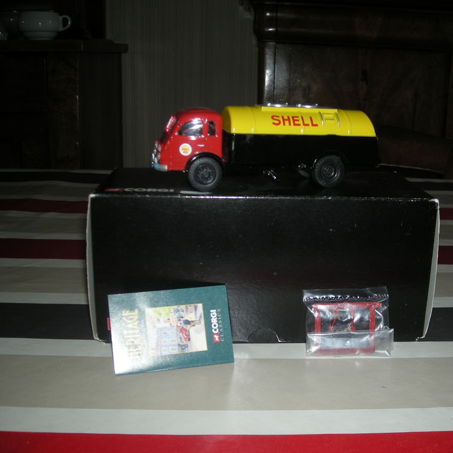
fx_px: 622
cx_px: 267
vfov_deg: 40.0
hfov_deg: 39.9
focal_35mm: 42
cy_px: 227
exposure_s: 1/60
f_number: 2.8
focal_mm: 5.7
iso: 50
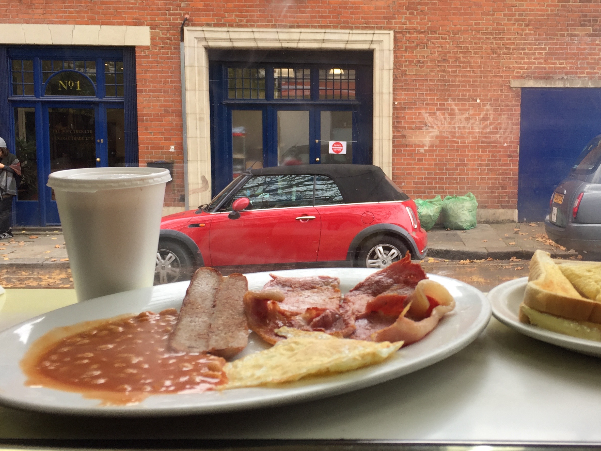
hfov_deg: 46.4
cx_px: 376
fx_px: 695
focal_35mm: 40
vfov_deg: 35.9
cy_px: 191
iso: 32
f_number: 2.2
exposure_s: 1/50
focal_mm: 4.15
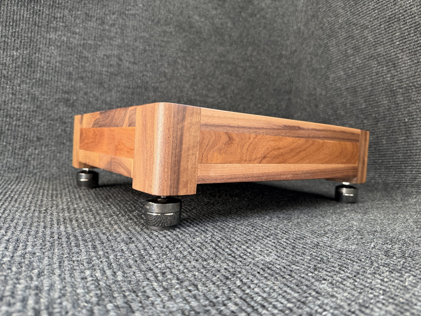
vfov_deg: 56.8
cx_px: 210
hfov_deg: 71.6
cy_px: 158
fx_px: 292
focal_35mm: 24
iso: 320
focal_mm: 6.76
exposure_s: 1/60
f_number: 1.78
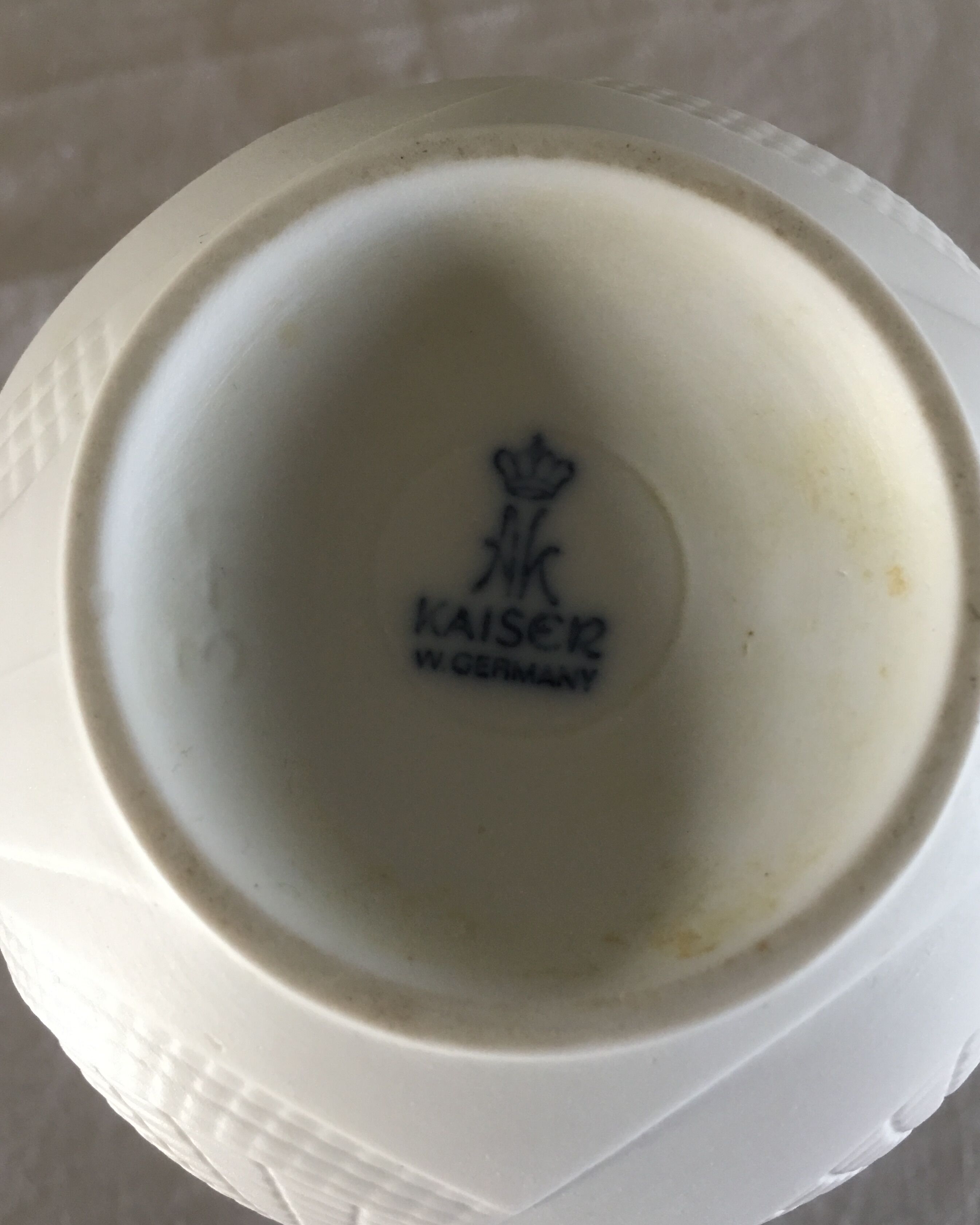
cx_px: 511
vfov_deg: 52.8
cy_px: 601
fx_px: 1233
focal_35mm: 34
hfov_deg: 43.3
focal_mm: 4.15
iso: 64
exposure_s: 1/17
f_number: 2.2
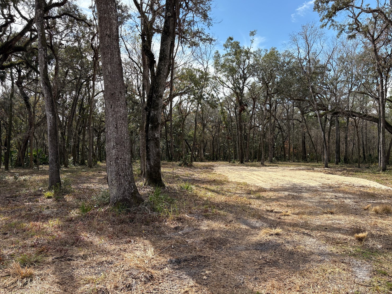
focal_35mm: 28
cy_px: 149
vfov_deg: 49.7
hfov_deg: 63.4
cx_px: 208
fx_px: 317
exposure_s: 1/1550
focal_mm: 5.96
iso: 50
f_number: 1.6
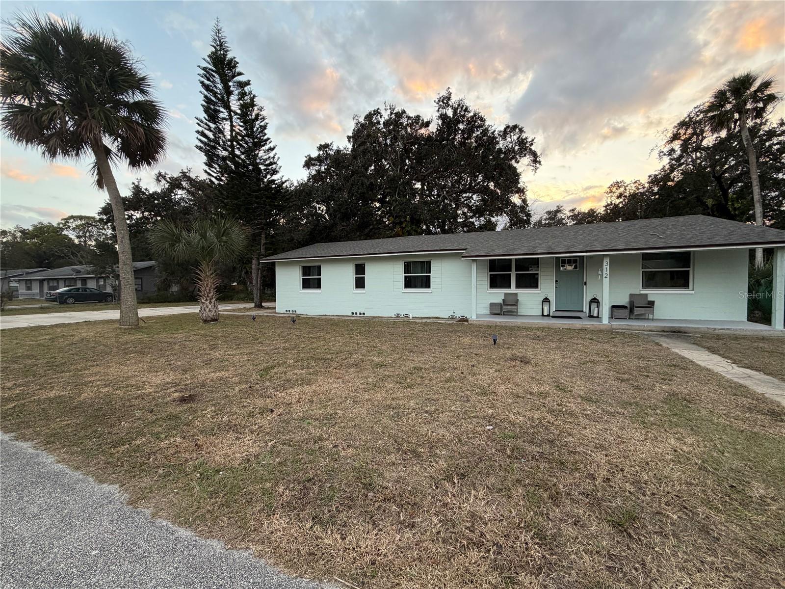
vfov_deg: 85.7
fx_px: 317
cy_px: 294
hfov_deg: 102.1
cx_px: 392
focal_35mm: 14
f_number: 2.2
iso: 125
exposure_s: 1/121
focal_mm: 2.22
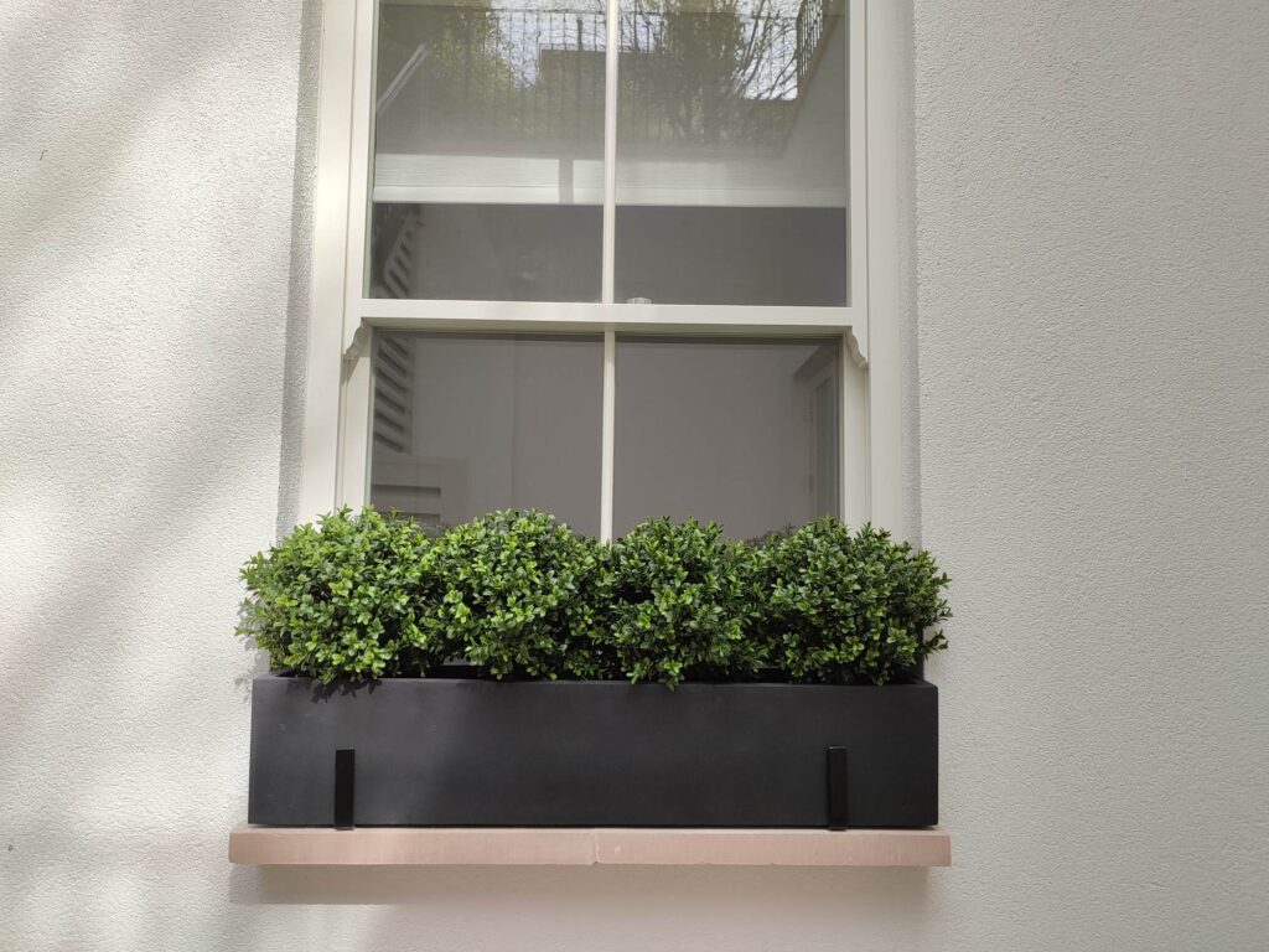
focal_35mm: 25
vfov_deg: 54.9
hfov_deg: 69.4
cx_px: 634
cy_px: 476
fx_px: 916
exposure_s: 1/221
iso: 50
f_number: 1.9
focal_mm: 6.04
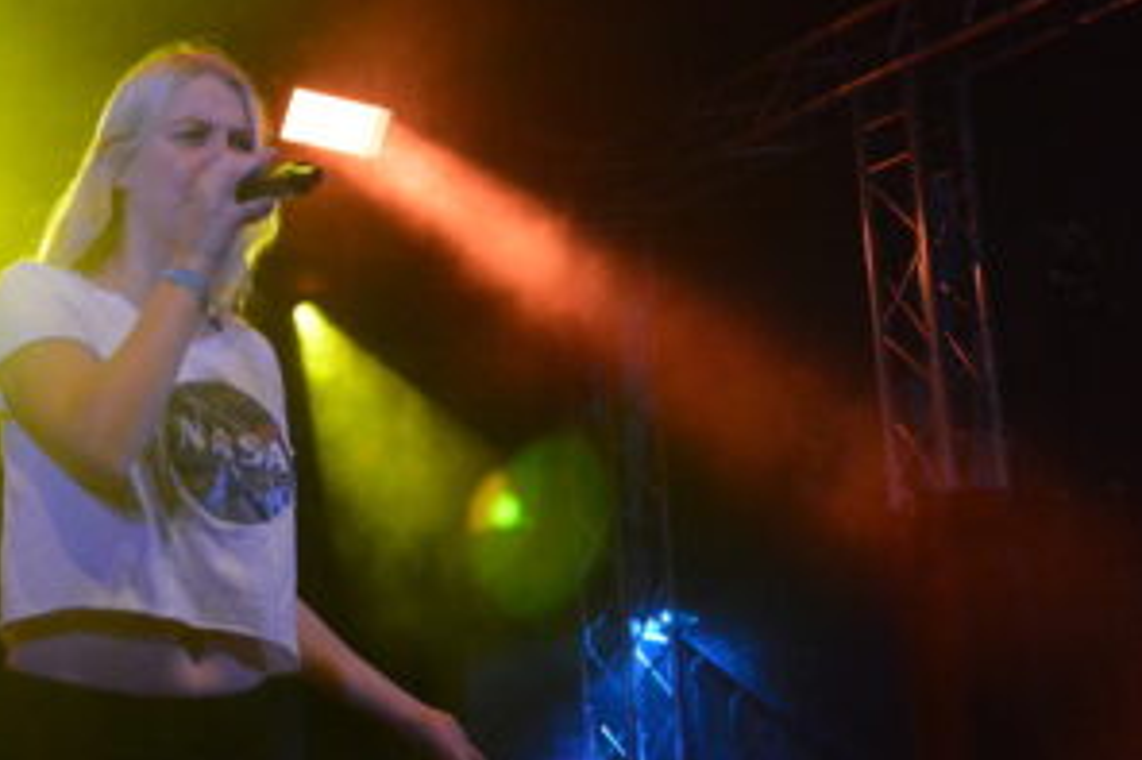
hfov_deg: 25.8
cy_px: 372
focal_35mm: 77
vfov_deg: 17.7
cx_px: 191
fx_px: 2441
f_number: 4.2
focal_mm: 26
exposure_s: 1/320
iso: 3200
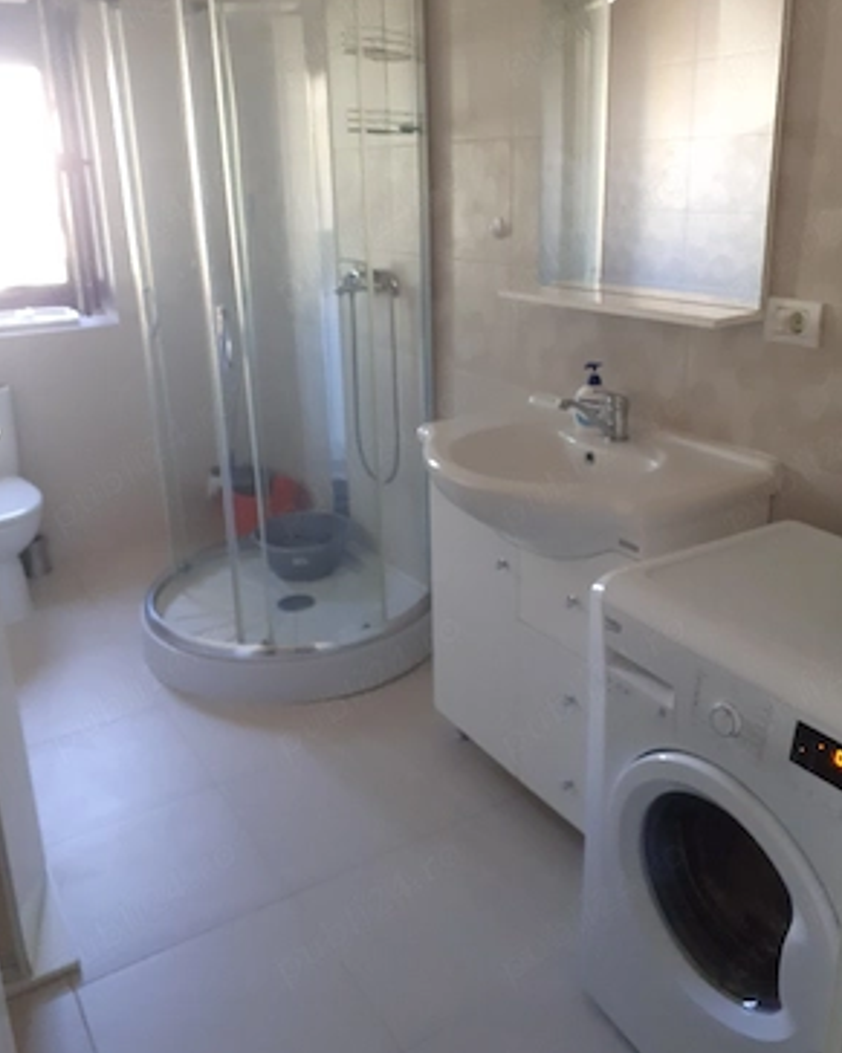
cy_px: 495
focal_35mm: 29
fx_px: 904
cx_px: 425
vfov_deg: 60.4
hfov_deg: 50.0
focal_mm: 3.6
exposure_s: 1/33
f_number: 1.9
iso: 200
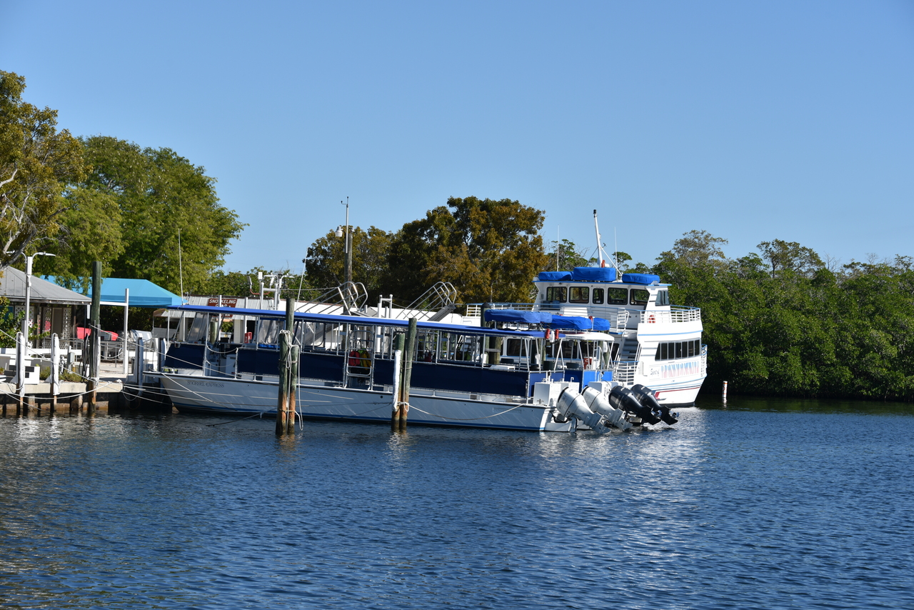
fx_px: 2285
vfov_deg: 15.2
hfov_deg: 22.6
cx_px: 457
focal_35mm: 90
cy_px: 305
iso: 100
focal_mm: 90
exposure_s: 1/320
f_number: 9
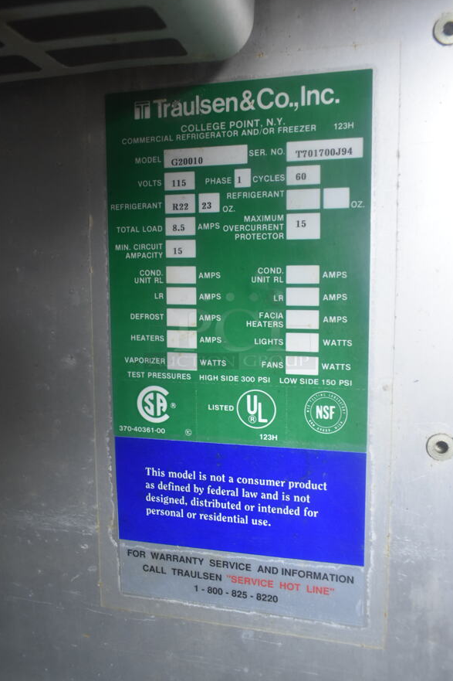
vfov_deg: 65.5
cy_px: 329
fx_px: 529
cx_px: 230
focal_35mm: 28
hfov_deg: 46.4
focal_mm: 18
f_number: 5.6
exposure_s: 1/60
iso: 800
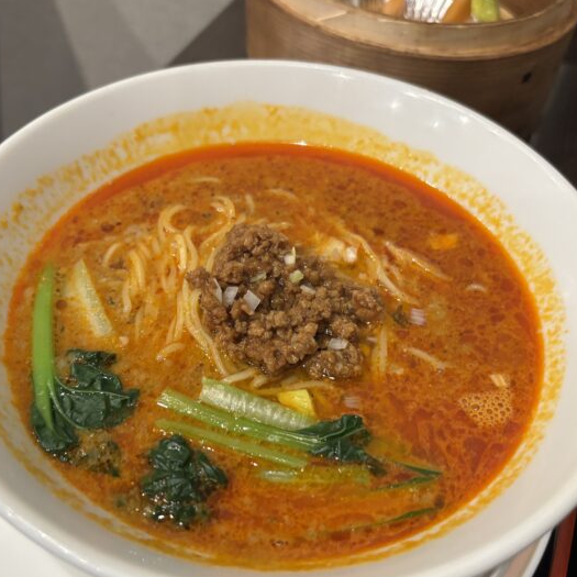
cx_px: 271
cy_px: 308
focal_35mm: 35
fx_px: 660
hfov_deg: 47.2
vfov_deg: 47.2
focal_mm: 5.96
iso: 400
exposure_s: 1/33
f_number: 1.6
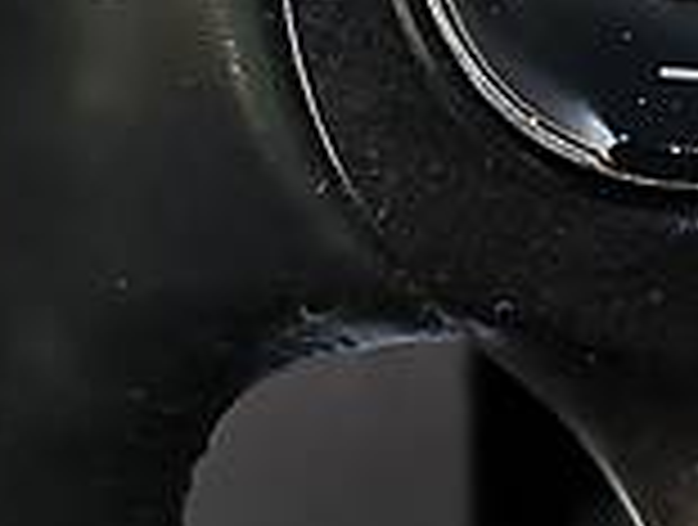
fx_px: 2809
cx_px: 522
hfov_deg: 14.1
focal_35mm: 139
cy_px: -108
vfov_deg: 10.5
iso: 50
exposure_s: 1/319
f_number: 1.8
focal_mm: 4
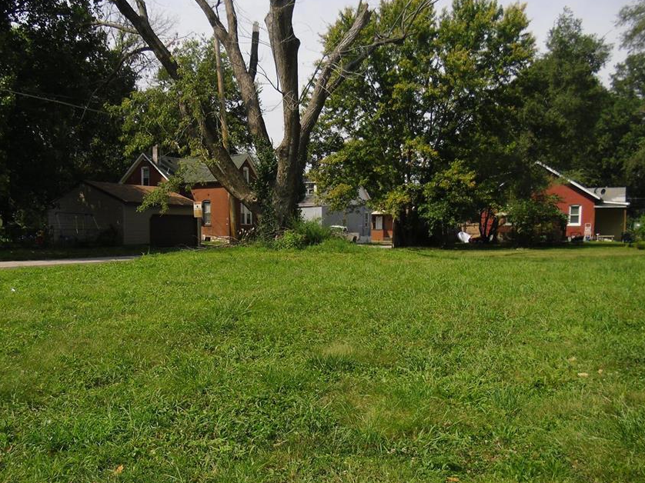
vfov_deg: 42.8
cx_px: 294
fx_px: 615
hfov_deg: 55.3
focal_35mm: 33
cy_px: 285
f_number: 8
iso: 64
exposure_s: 1/125
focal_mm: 4.9
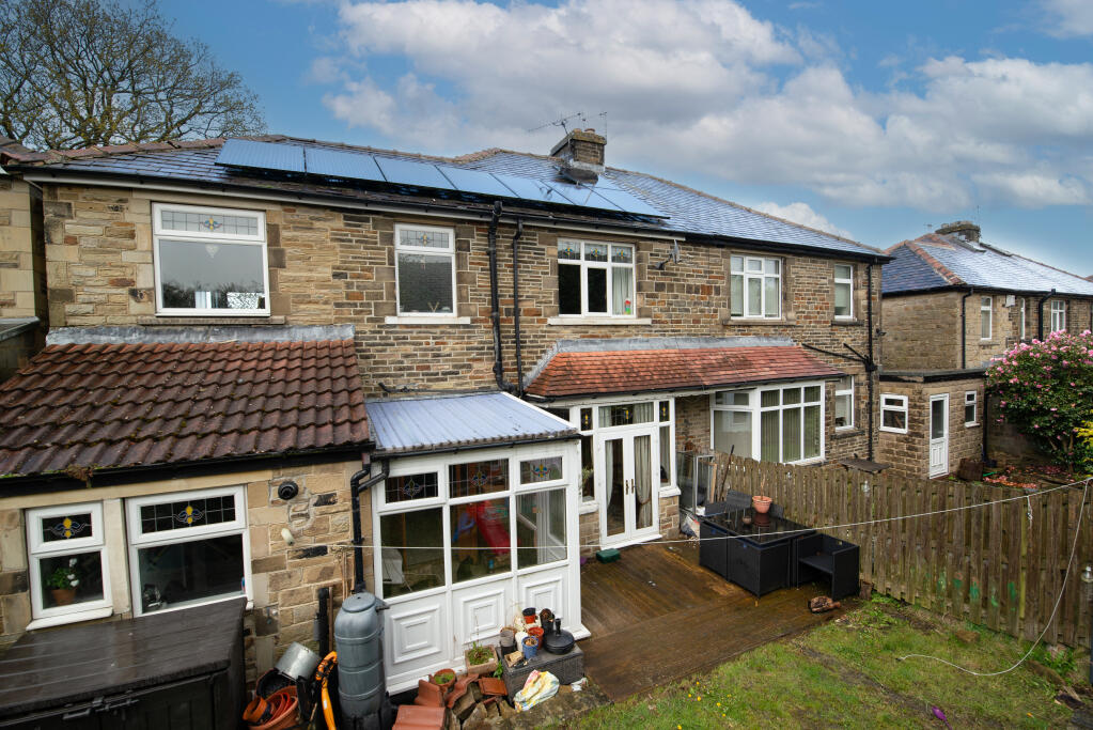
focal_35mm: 15
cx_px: 546
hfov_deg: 100.4
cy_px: 365
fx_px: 456
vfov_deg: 77.4
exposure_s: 1/160
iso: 200
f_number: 6.3
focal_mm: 15
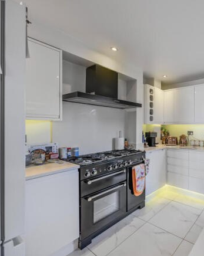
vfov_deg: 89.7
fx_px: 128
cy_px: 128
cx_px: 191
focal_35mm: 17
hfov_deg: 62.0
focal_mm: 12
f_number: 7.1
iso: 400
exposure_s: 1/50
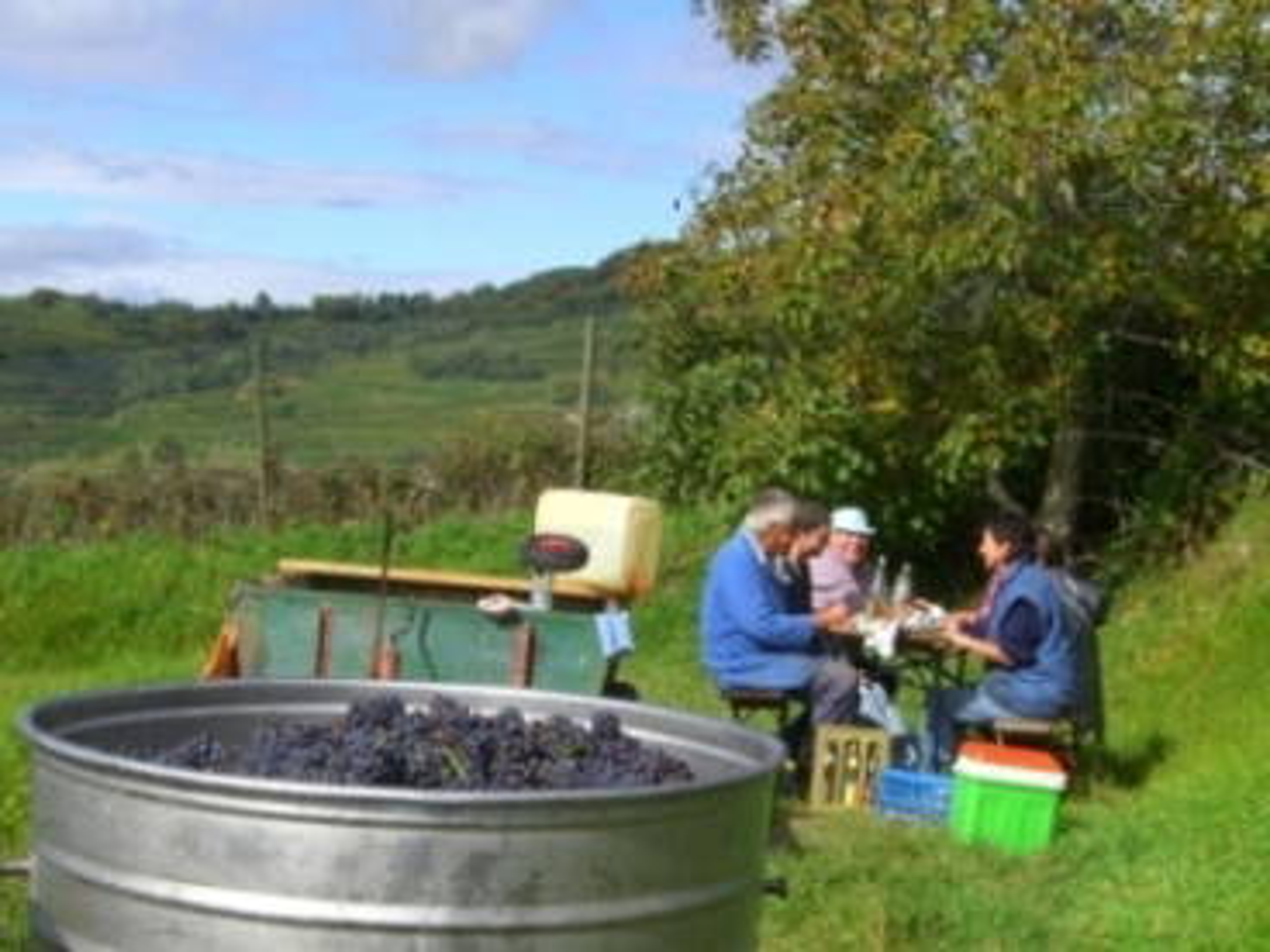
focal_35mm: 55
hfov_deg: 34.9
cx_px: 635
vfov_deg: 26.6
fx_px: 2018
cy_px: 476
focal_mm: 9
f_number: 5.2
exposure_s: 1/500
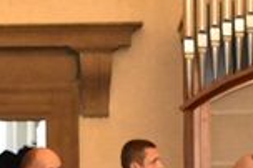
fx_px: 2134
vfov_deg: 4.4
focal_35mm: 304
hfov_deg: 6.8
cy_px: 392
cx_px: 171
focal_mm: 30
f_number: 6.3
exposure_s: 1/60
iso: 4000
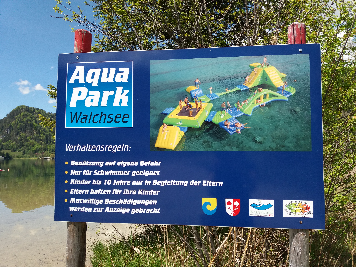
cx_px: 178
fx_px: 288
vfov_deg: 49.7
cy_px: 134
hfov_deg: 63.4
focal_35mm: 28
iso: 64
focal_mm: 3.7
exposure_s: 1/1217
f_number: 1.9
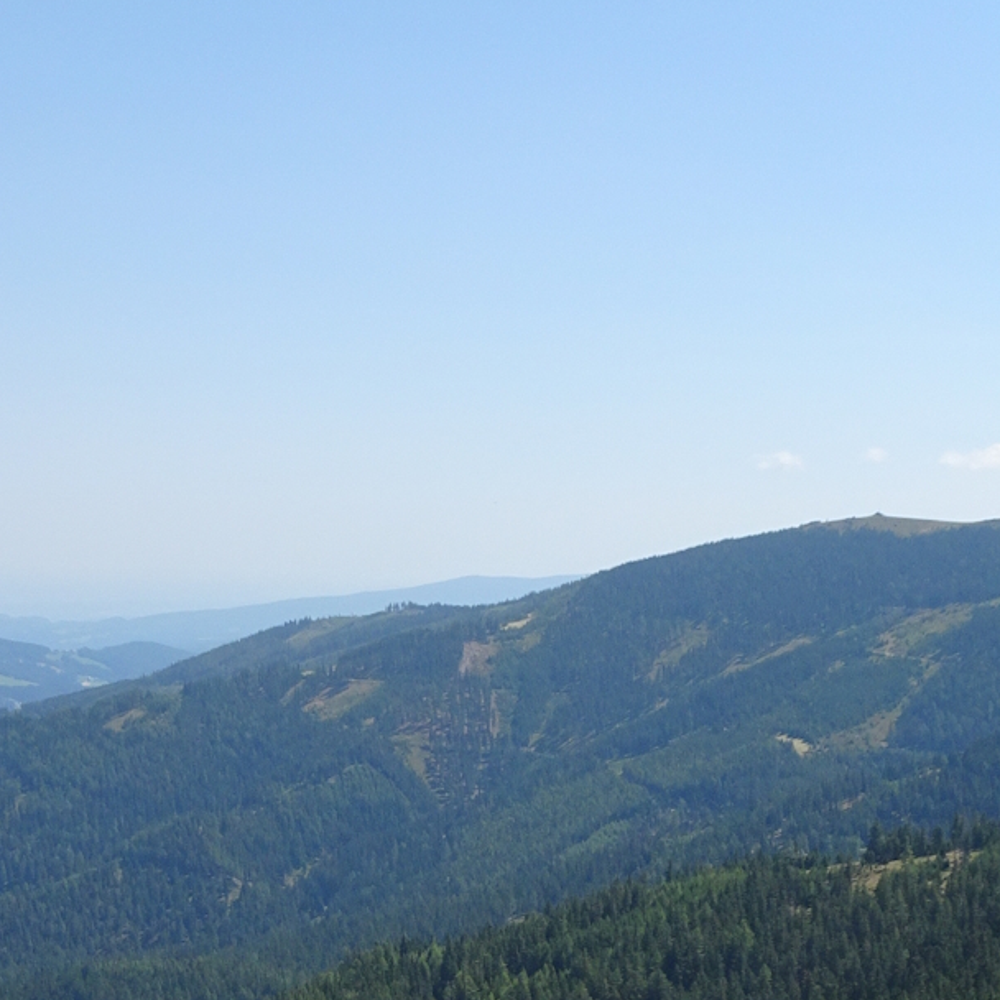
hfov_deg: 25.7
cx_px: 465
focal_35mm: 67
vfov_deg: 24.4
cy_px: 1021
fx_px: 2190
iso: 80
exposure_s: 1/1000
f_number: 3.5
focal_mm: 4.1
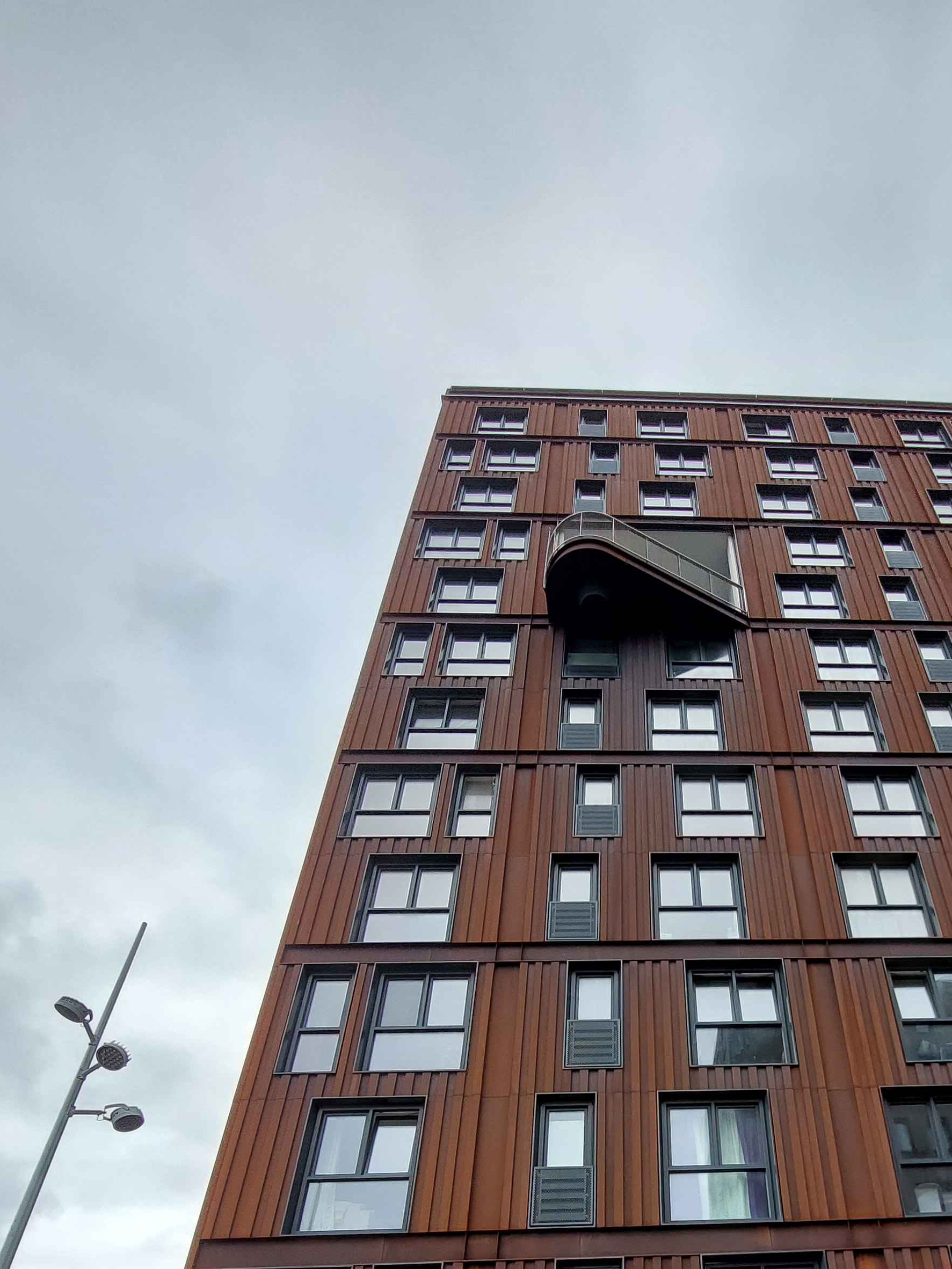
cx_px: 695
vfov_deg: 68.3
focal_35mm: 22
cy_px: 1034
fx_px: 807
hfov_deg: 58.4
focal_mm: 1.74
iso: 50
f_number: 2.2
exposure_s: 1/597
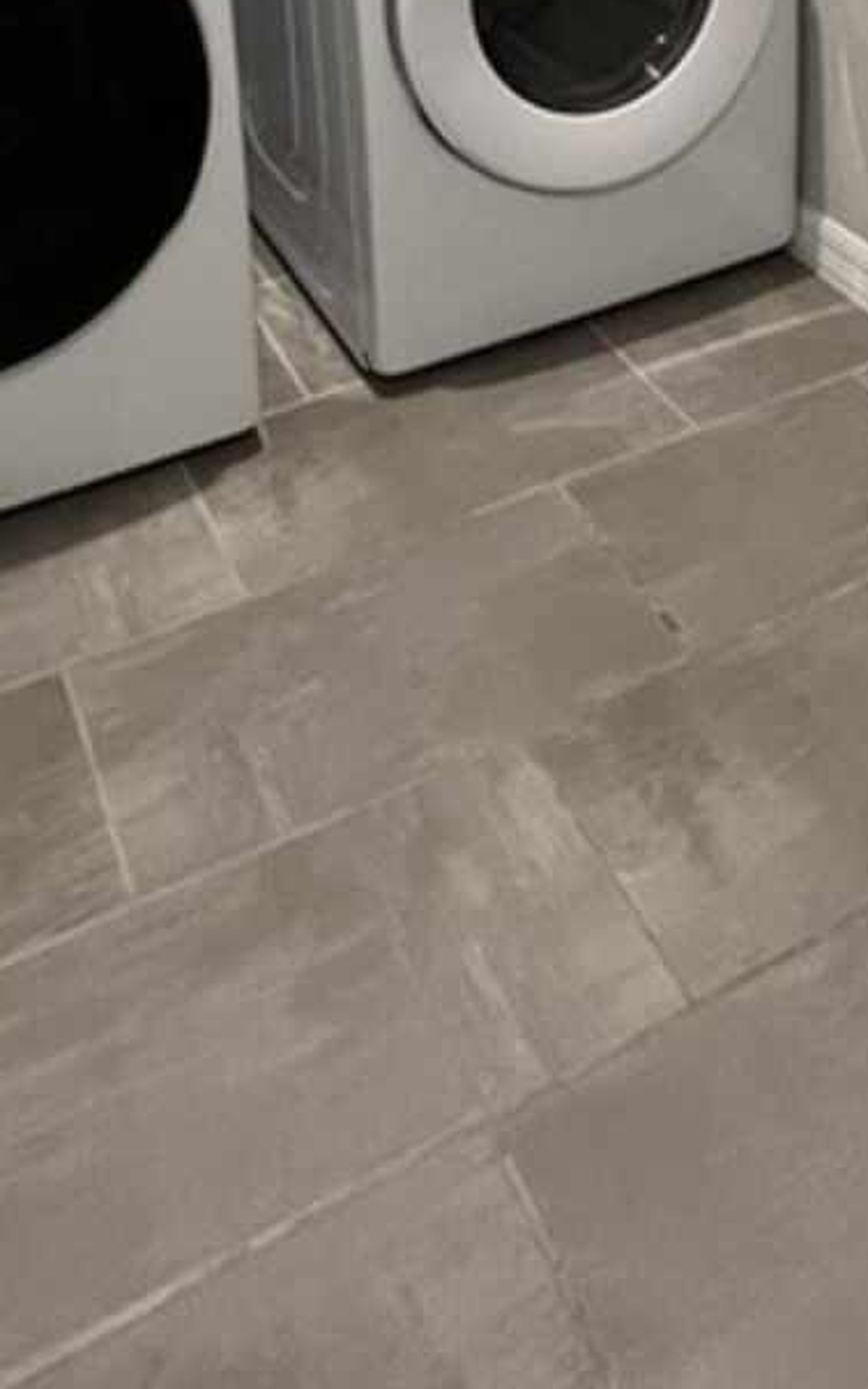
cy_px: -350
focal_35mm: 39
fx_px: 1476
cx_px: 387
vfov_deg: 36.3
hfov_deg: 32.7
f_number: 1.8
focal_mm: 1.57
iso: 250
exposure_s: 1/60
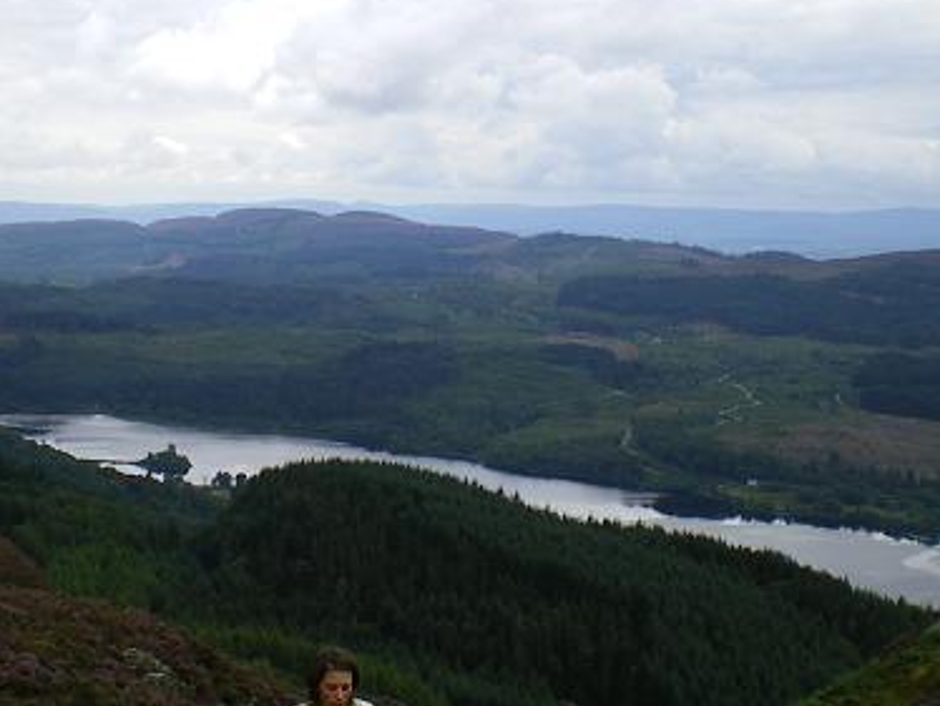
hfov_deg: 29.7
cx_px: 357
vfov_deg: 22.6
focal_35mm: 65
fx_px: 1766
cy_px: 384
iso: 64
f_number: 4.6
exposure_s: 1/250
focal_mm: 6.3
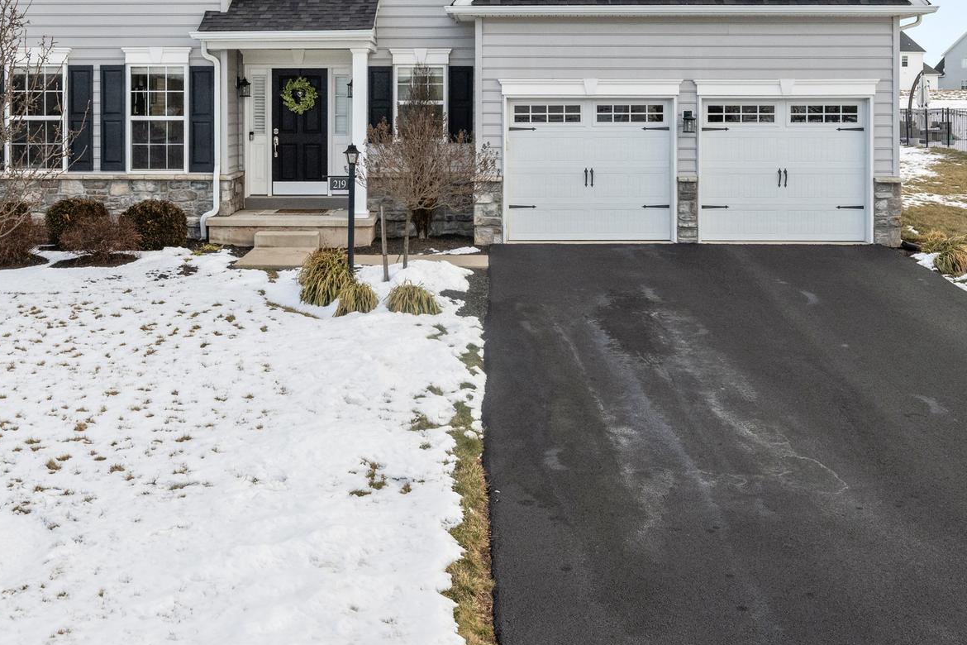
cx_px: 425
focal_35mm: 42
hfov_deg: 46.3
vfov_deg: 30.8
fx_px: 1128
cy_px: 100
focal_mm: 24
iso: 800
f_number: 7.1
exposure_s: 1/2500
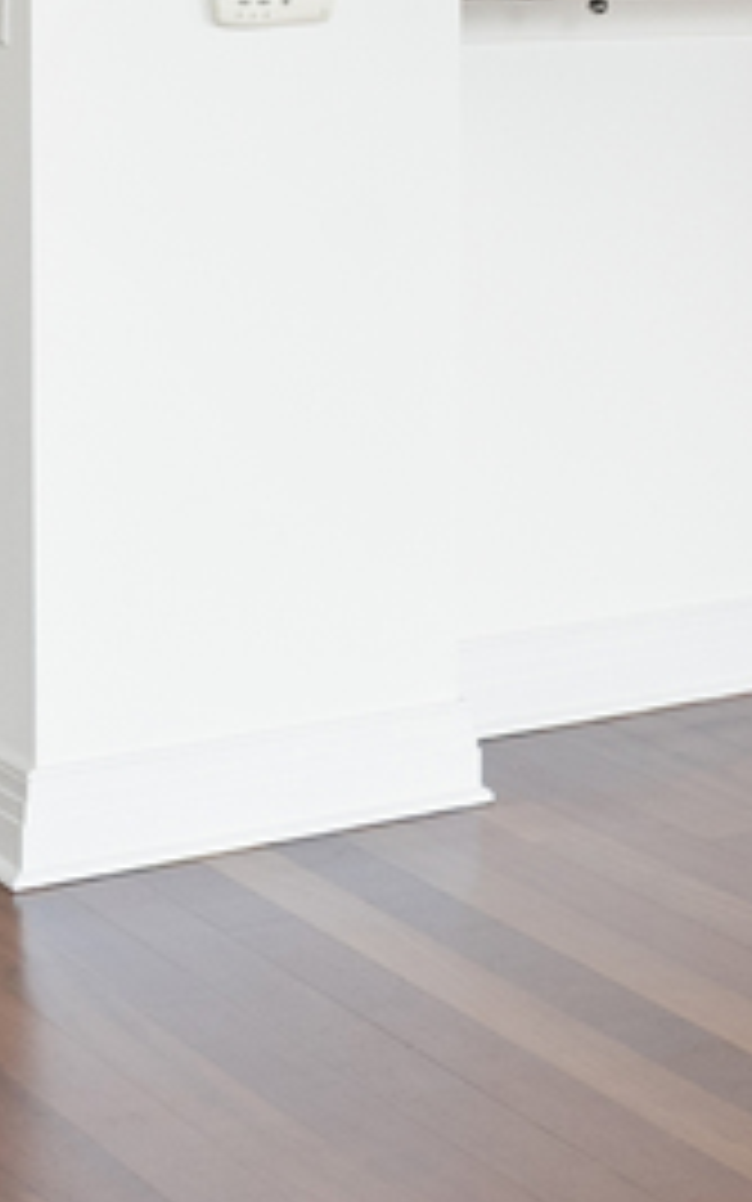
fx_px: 3407
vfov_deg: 19.2
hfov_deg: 9.9
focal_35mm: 104
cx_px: 2188
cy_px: -99
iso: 200
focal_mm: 16.8
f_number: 9.5
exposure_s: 1/8
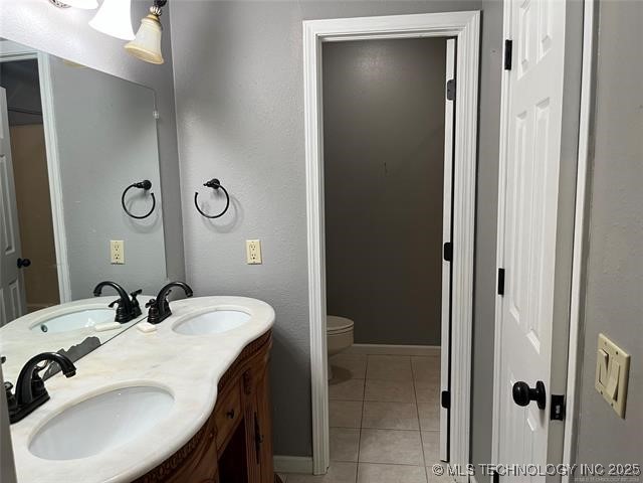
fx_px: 483
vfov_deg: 53.1
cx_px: 322
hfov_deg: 67.3
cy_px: 242
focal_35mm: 26
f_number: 1.6
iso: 80
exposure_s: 1/60
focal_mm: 5.1
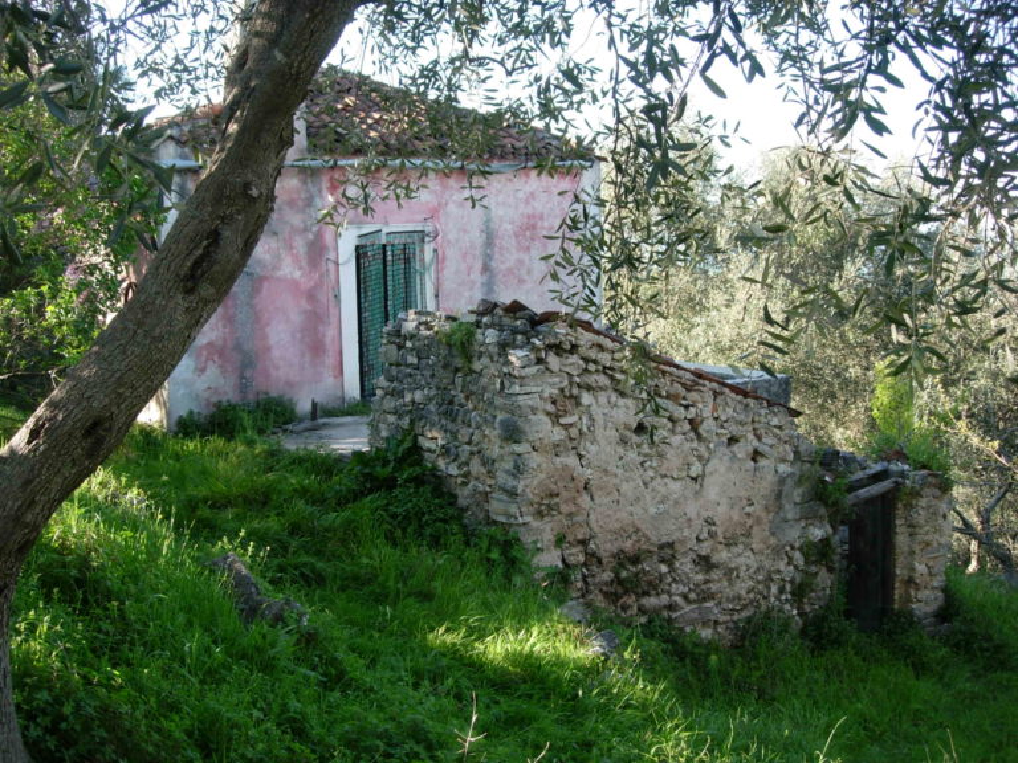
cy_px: 382
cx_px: 509
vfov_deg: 37.7
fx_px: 1118
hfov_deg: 49.0
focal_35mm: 38
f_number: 2.8
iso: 79
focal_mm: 7.8
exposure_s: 1/222
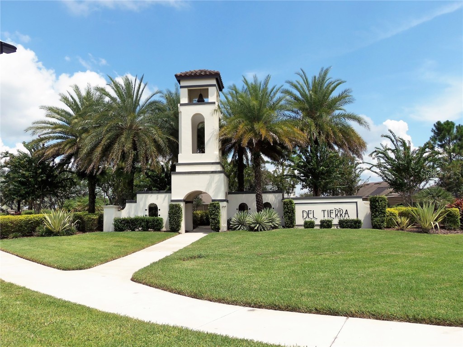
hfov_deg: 67.3
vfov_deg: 53.1
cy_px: 174
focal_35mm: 26
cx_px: 232
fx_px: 348
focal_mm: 4.7
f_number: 3.2
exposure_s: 1/800
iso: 64
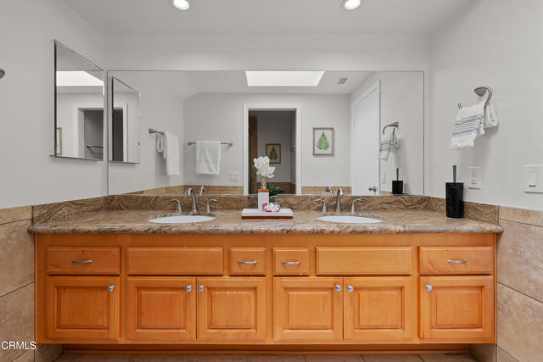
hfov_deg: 100.4
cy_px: 181
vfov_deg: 77.4
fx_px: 226
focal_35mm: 15
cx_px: 272
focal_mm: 15
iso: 250
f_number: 9
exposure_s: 1/10
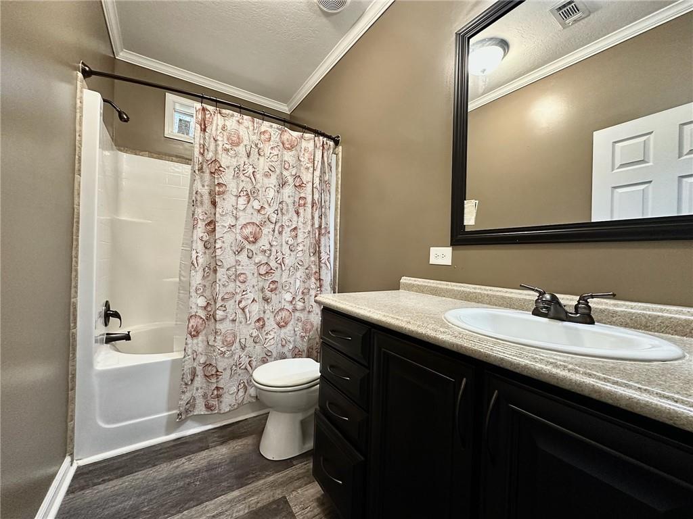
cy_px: 260
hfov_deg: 102.1
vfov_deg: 85.7
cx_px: 346
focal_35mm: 14
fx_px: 280
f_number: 2.2
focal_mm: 2.22
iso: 320
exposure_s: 1/60
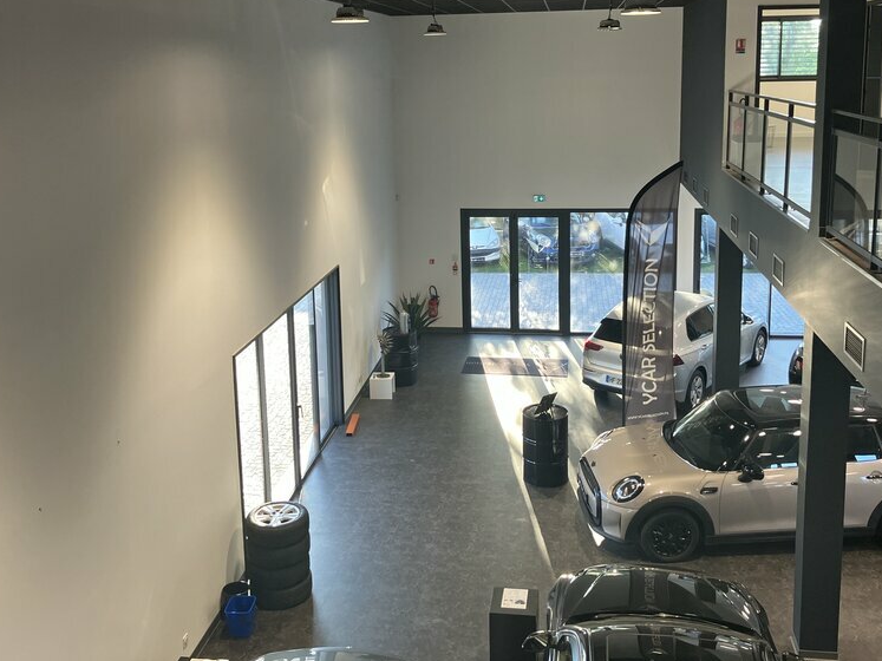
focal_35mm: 36
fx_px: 917
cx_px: 456
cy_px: 240
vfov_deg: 39.3
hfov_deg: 51.4
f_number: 1.8
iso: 80
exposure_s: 1/100
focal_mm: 3.99
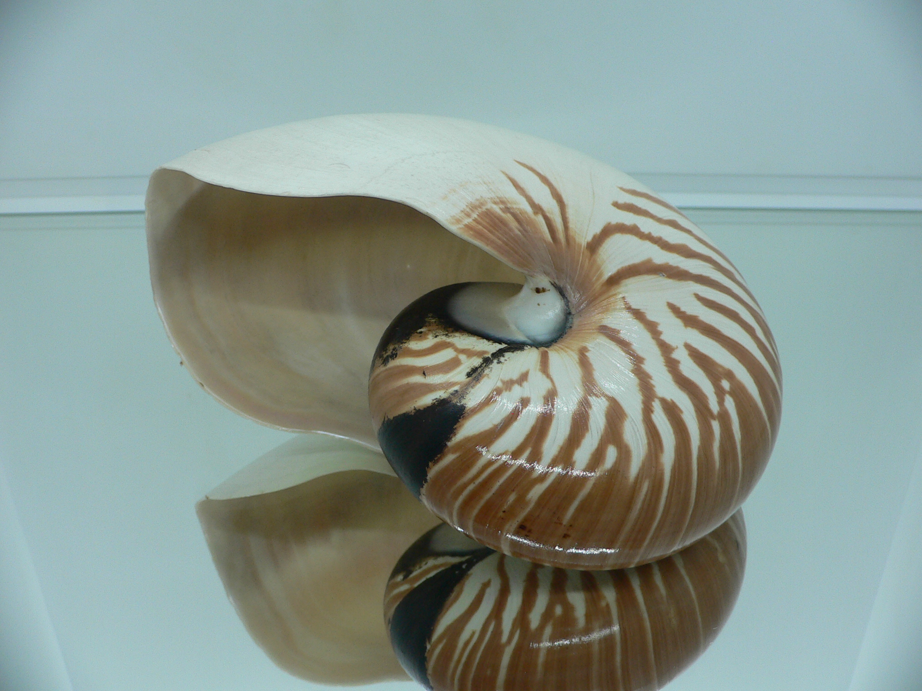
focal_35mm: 35
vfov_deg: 40.7
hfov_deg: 52.6
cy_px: 346
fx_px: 932
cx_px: 461
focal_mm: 4.6
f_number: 2.8
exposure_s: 1/60
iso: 80
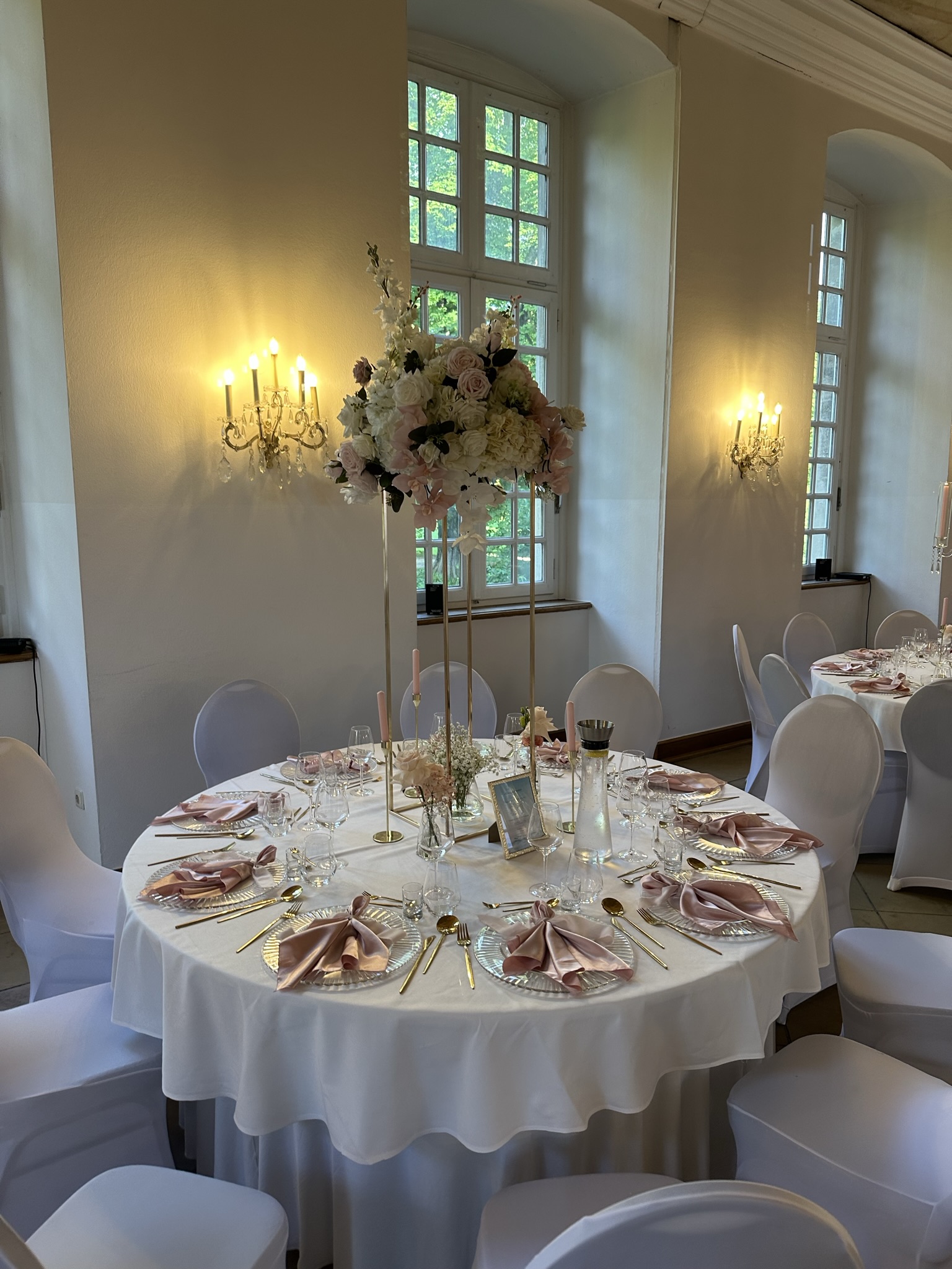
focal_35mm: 24
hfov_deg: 56.8
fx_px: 880
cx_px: 476
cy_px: 634
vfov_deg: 71.6
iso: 125
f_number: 1.78
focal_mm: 6.86
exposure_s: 1/100
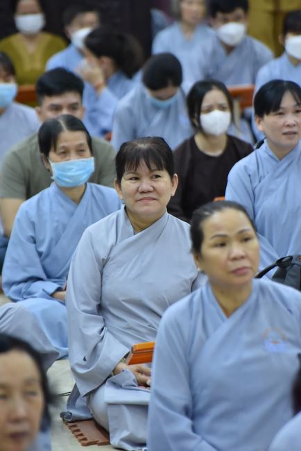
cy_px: 226
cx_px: 150
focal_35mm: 240
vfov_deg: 8.6
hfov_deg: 5.7
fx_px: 3007
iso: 5000
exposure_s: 1/125
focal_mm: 240
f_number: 5.3
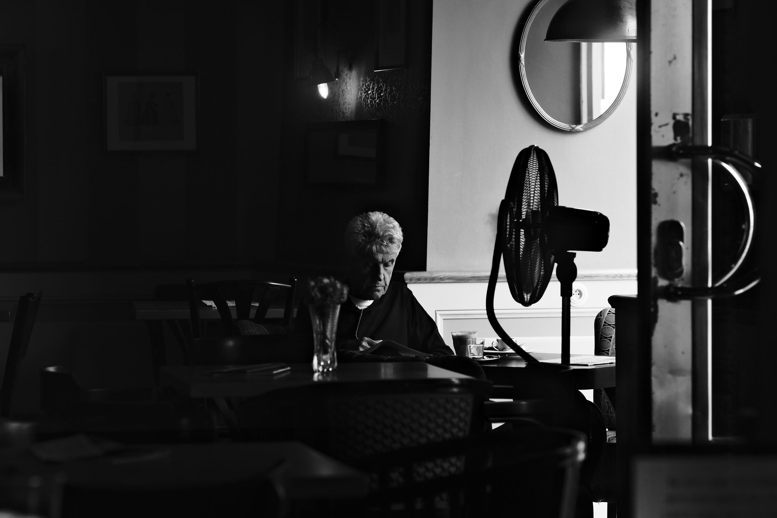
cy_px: 264
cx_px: 369
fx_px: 3064
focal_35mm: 142
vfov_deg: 9.7
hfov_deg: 14.5
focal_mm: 90
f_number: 3.6
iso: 800
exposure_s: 1/250
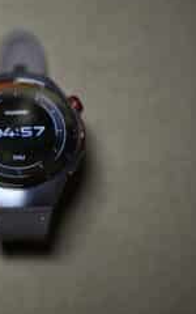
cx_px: 7
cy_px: 153
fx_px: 1060
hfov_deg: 10.5
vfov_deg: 16.8
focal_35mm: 124
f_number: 2.8
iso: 800
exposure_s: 1/80
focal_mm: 75
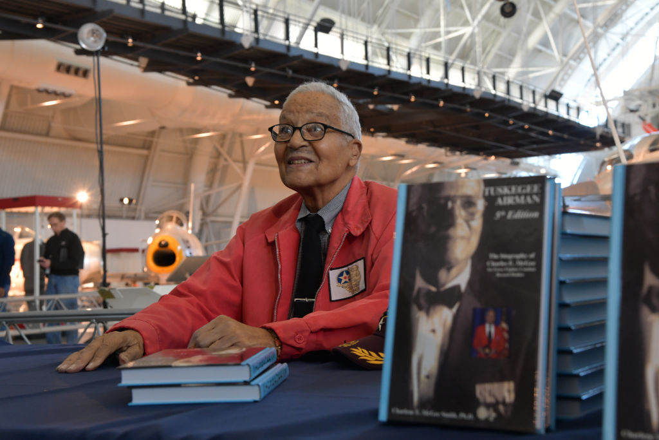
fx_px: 952
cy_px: 220
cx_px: 330
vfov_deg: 26.0
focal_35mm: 52
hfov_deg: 38.2
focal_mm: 52
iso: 1600
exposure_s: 1/15
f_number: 7.1
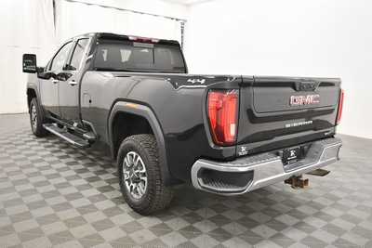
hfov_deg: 61.9
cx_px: 186
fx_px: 310
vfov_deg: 43.6
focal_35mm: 30
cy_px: 124
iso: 2000
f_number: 5.6
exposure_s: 1/125
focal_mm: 20
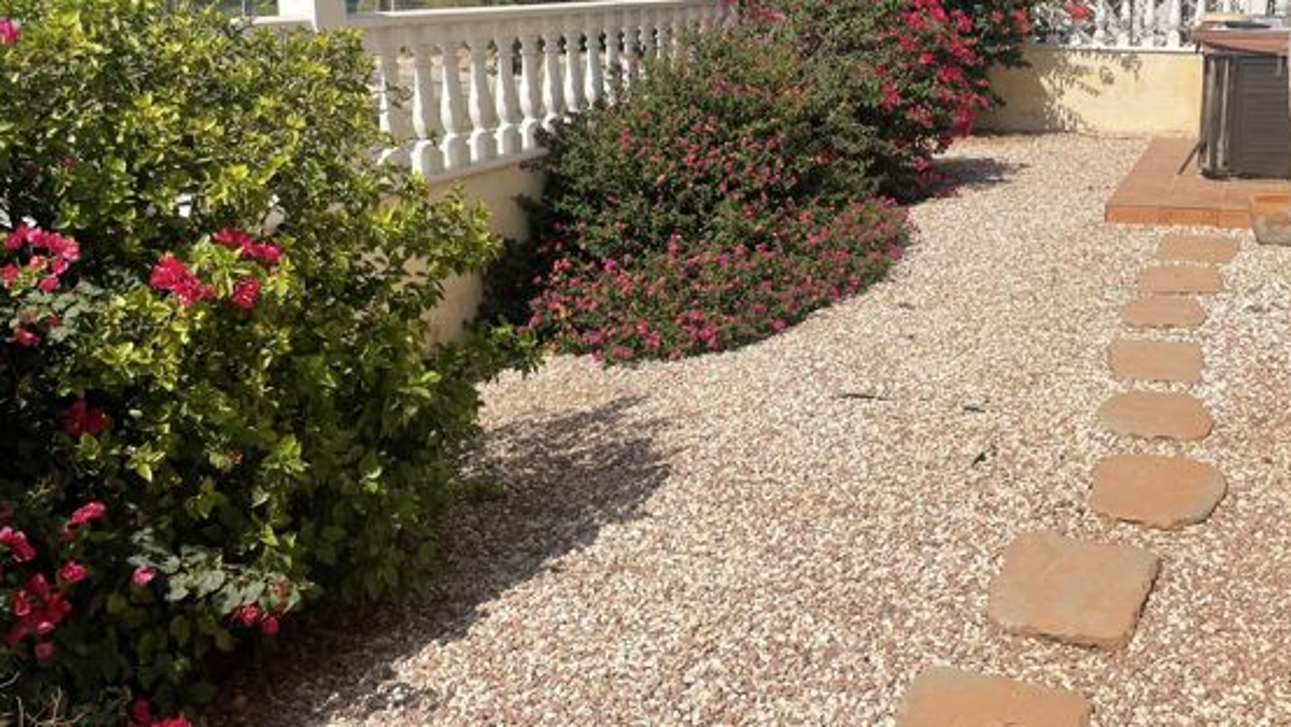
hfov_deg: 54.9
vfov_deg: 32.4
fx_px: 1233
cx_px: 766
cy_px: 212
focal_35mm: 36
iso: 32
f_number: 1.6
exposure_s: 1/7299
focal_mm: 4.2
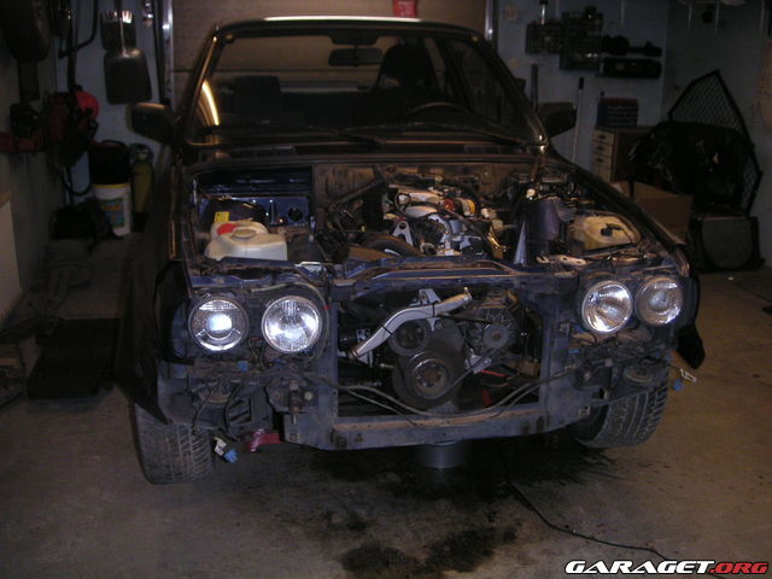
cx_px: 386
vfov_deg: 37.7
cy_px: 290
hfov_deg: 49.0
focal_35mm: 38
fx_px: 847
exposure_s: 1/45
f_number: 2.8
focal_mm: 6
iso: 160
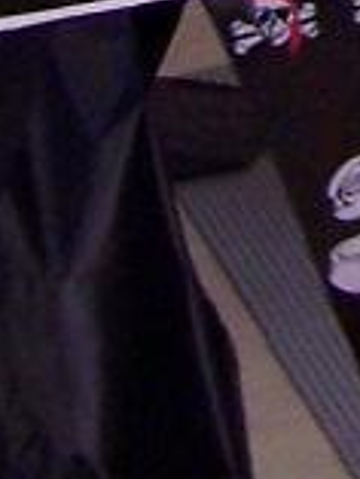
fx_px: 4030
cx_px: 1077
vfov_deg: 6.0
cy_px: -1205
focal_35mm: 291
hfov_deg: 4.9
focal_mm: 6.3
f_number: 2.8
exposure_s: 1/20
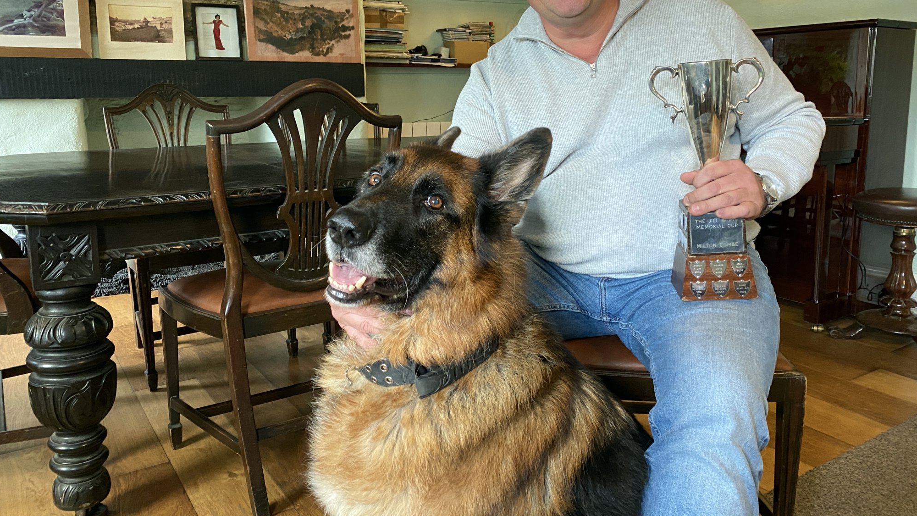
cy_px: 198
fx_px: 705
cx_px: 464
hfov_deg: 66.1
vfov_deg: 39.9
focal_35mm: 29
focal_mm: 4.25
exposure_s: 1/50
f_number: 1.8
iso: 320
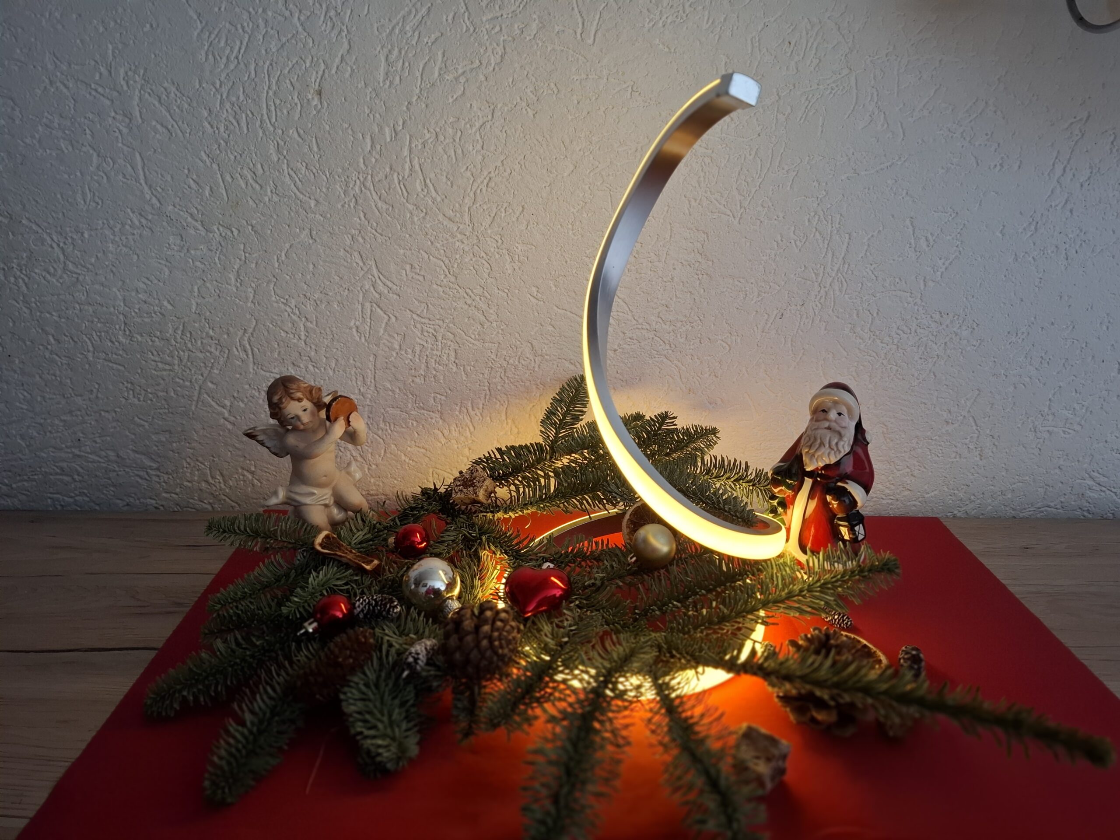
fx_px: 744
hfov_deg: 73.9
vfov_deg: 58.9
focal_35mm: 23
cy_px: 420
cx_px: 560
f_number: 1.8
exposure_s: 1/33
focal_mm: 5.54
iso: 320
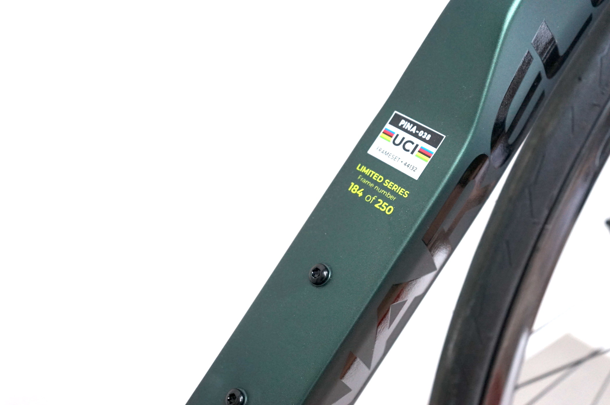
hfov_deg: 40.4
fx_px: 829
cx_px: 305
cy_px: 202
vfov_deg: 27.5
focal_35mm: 49
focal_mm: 49
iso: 1600
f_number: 5.6
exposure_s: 1/60
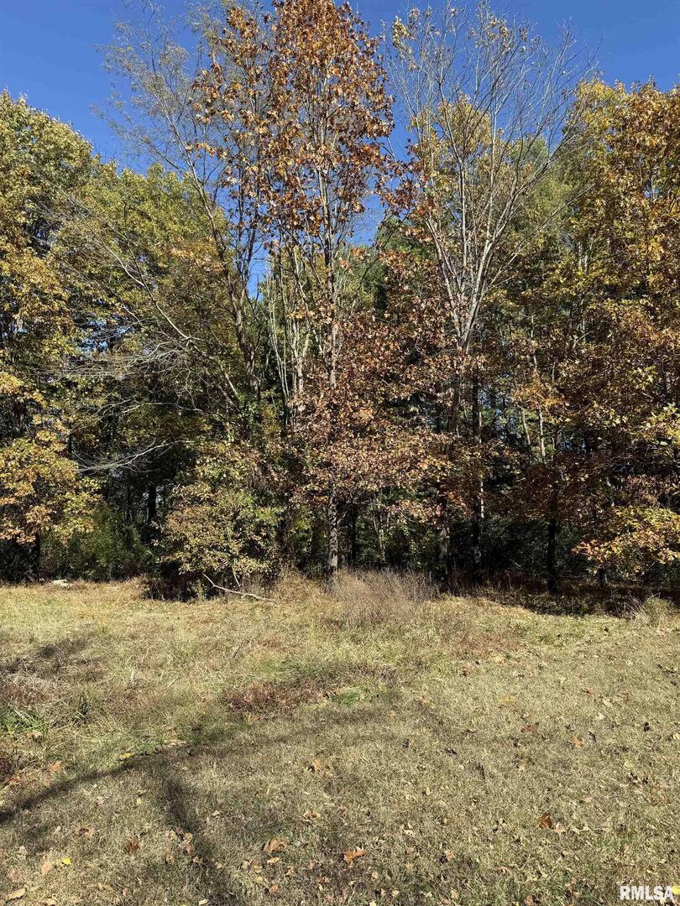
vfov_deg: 71.6
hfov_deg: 56.8
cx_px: 340
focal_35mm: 24
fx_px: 629
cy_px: 453
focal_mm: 6.76
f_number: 1.78
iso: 80
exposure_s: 1/1901
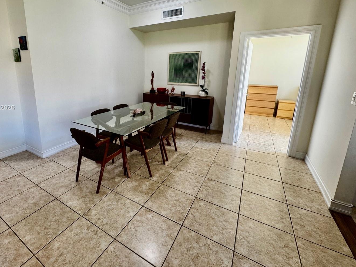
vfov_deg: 74.0
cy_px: 108
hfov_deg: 90.1
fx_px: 175
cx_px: 146
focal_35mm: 17
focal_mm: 2.22
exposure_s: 1/120
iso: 200
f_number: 2.2
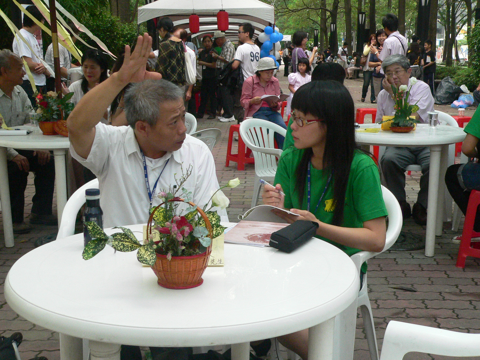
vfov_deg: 29.1
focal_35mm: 50
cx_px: 240
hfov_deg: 38.2
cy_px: 180
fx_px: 693
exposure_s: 1/500
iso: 400
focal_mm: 8.3
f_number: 4
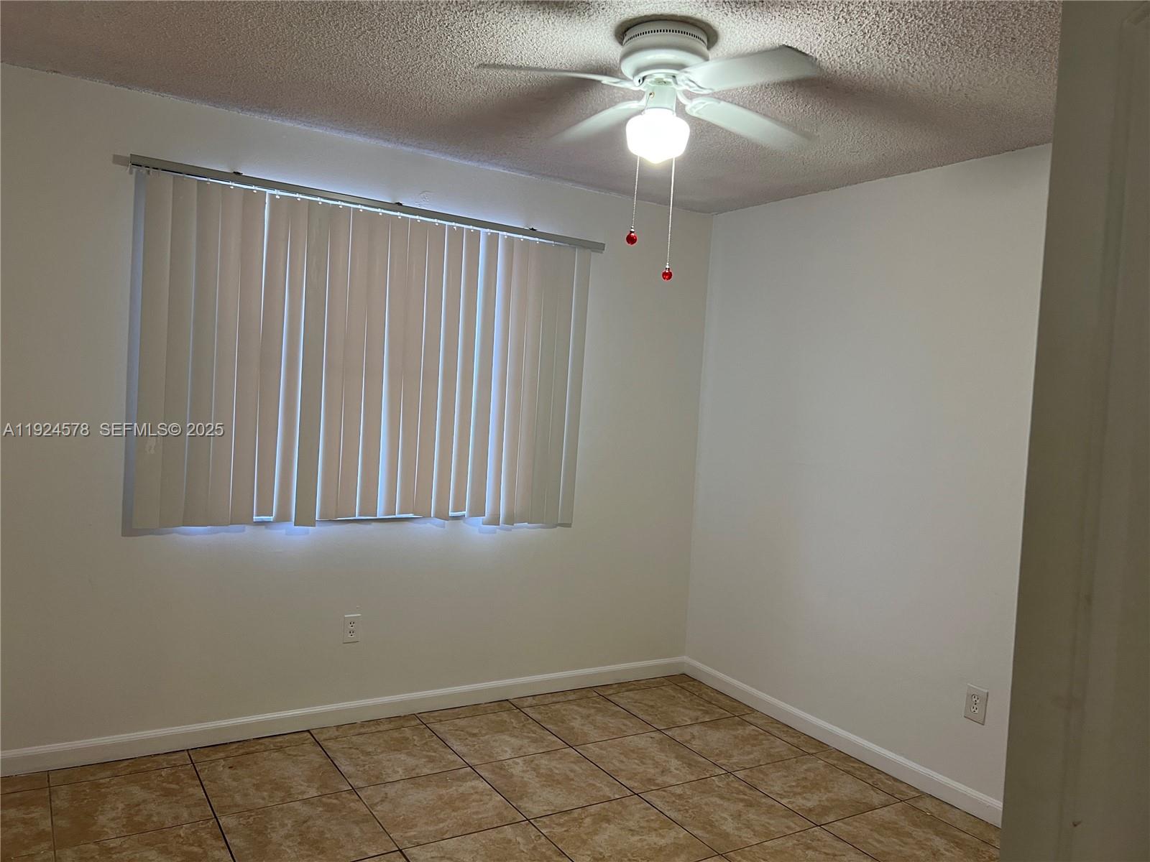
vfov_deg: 53.1
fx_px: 864
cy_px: 431
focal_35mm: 26
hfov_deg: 67.3
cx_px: 575
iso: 80
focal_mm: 5.7
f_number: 1.5
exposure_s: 1/60
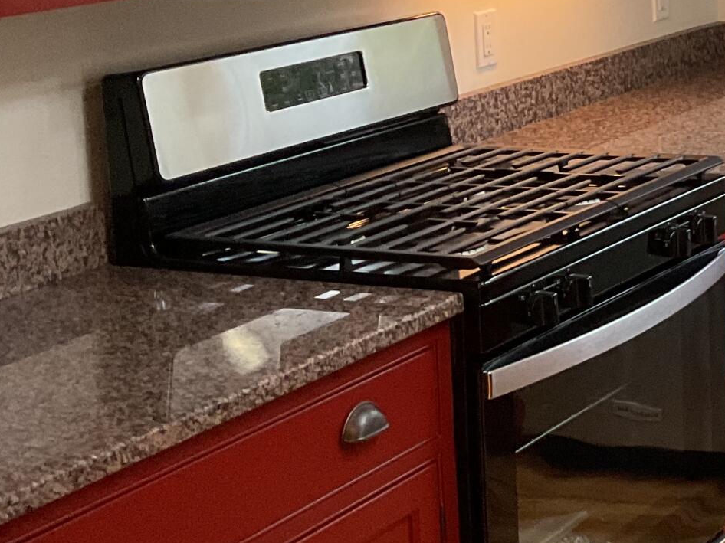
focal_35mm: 92
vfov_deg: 15.8
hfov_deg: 18.7
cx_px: 1095
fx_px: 1926
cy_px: 25
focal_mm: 3
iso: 64
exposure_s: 1/60
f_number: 1.8
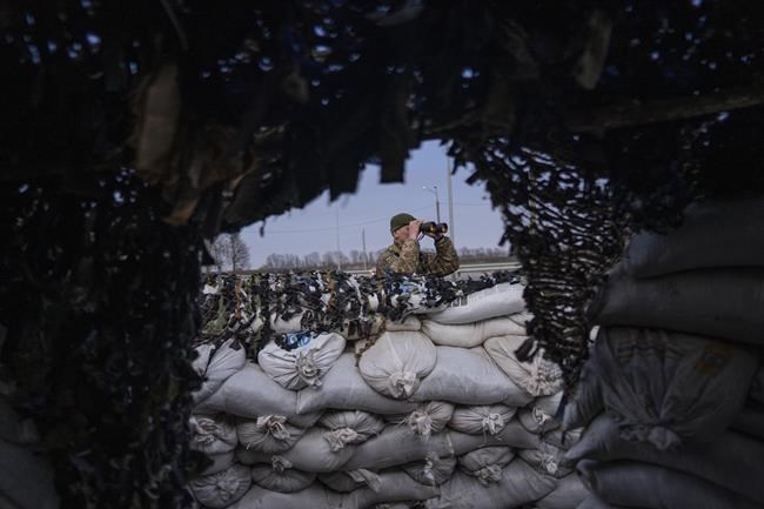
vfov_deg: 53.1
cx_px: 382
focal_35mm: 24
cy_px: 254
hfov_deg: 73.8
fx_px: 509
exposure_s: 1/8000
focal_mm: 24
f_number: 1.4
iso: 160
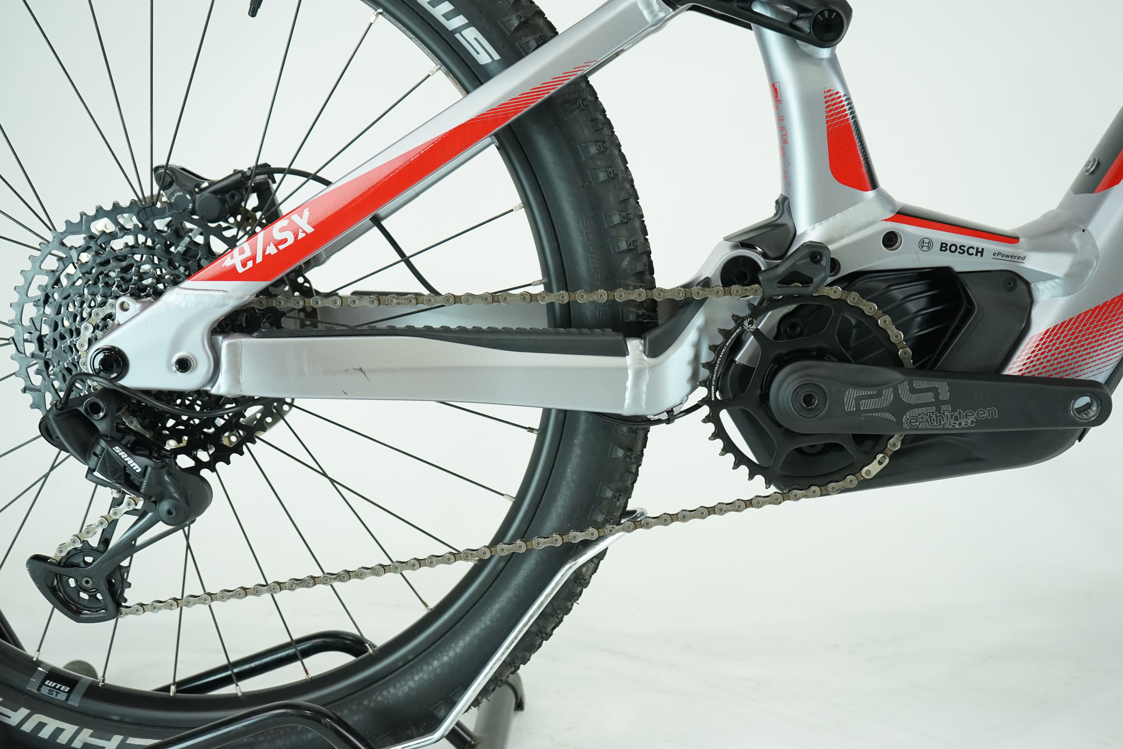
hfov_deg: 48.5
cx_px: 562
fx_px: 1248
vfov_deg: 33.4
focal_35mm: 40
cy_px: 374
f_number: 5.6
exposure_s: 1/200
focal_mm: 40
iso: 1600
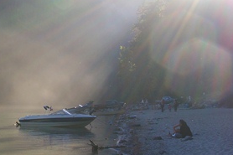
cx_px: -26
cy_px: 33
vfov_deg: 19.5
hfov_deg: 26.8
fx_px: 446
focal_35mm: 69
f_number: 8
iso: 200
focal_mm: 20
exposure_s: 1/180
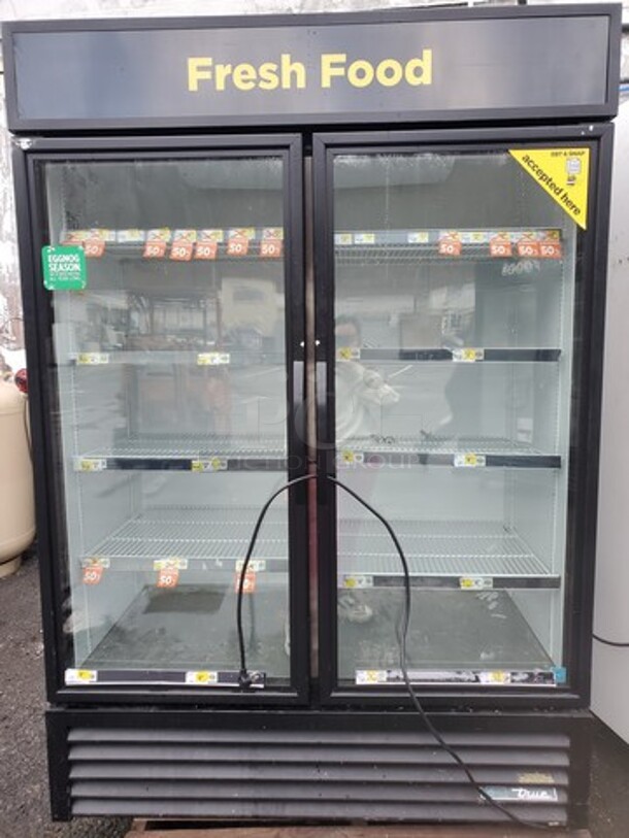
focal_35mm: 26
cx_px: 314
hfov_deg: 53.1
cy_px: 419
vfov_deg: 67.3
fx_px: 630
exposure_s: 1/100
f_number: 2.4
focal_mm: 4.3
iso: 200
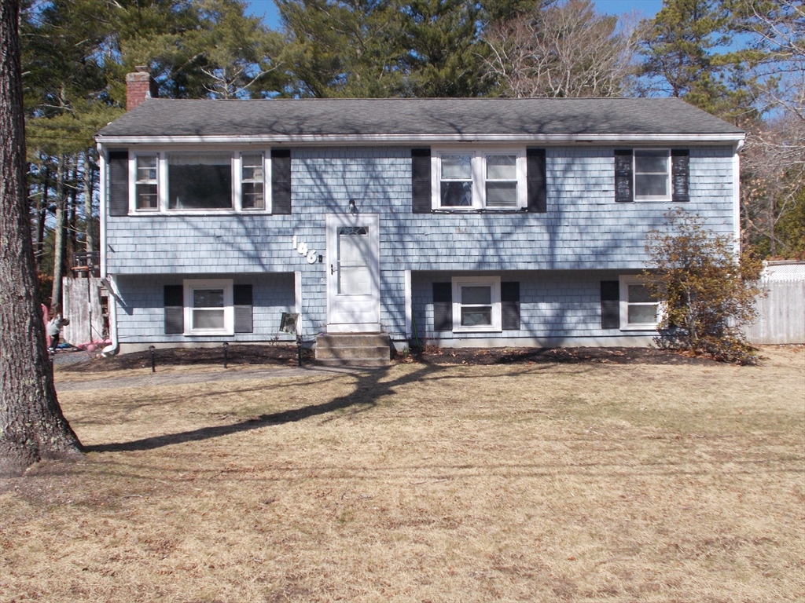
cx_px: 402
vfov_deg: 36.8
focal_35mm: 39
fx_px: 907
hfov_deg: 47.9
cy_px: 302
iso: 80
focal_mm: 6.9
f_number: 9.8
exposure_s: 1/125
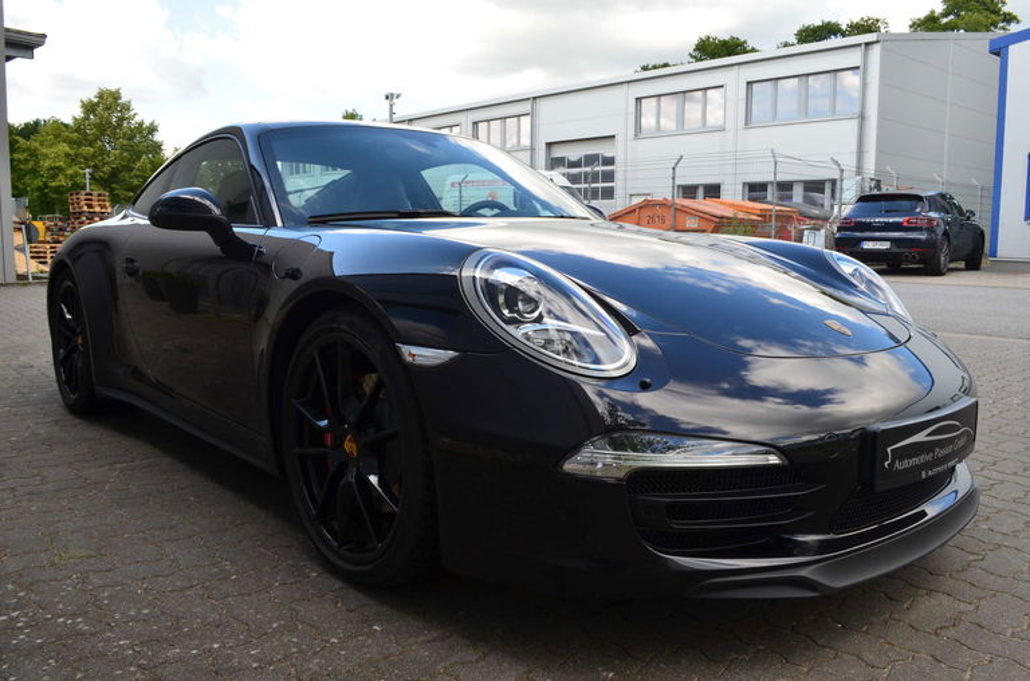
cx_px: 515
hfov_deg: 62.1
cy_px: 340
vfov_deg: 43.4
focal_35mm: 30
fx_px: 856
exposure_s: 1/60
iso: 200
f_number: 10
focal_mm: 20
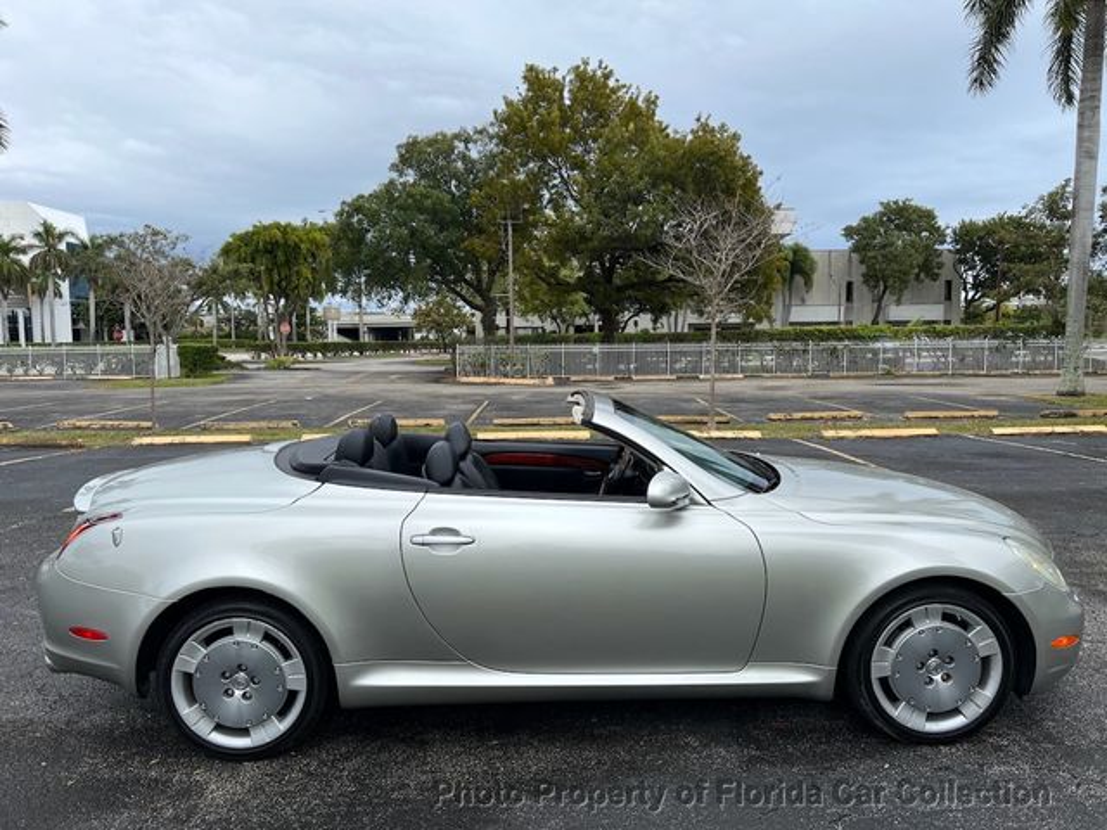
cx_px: 554
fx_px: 831
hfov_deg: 67.3
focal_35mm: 26
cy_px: 415
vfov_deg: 53.1
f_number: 1.5
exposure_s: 1/1488
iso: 50
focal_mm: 5.7
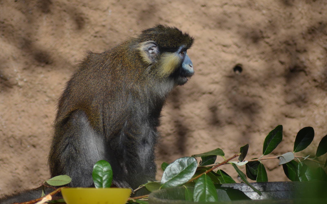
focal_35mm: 337
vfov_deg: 3.9
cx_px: 163
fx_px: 3003
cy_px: 101
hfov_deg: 6.2
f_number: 5
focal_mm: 220
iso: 400
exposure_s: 1/1600
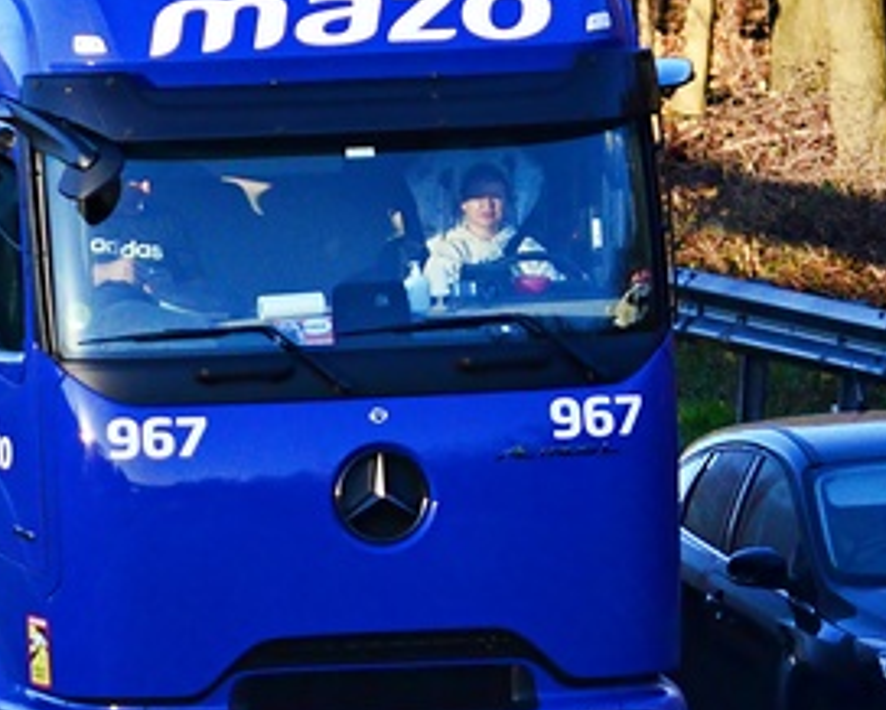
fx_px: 25979
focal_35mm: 990
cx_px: -156
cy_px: 283
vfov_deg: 1.6
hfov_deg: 2.0
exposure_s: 1/1250
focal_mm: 240
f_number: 6.3
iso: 800
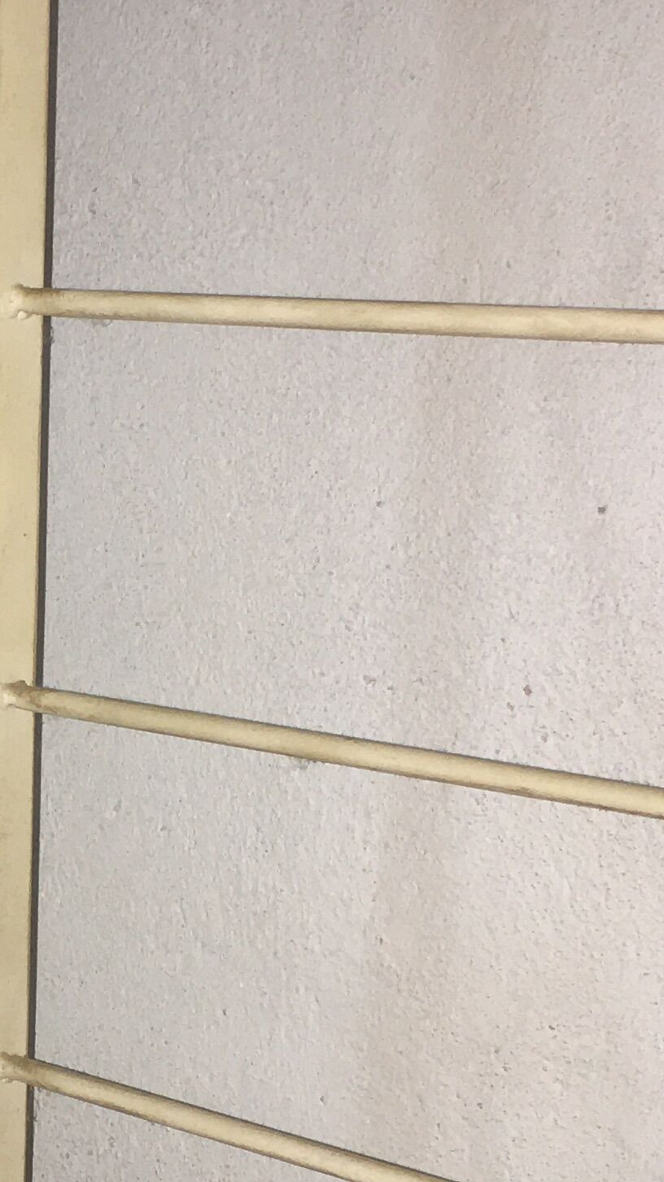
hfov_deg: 13.4
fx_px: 2756
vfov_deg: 24.1
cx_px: -86
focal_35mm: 88
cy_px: 796
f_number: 2.2
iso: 50
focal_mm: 4.15
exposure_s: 1/25
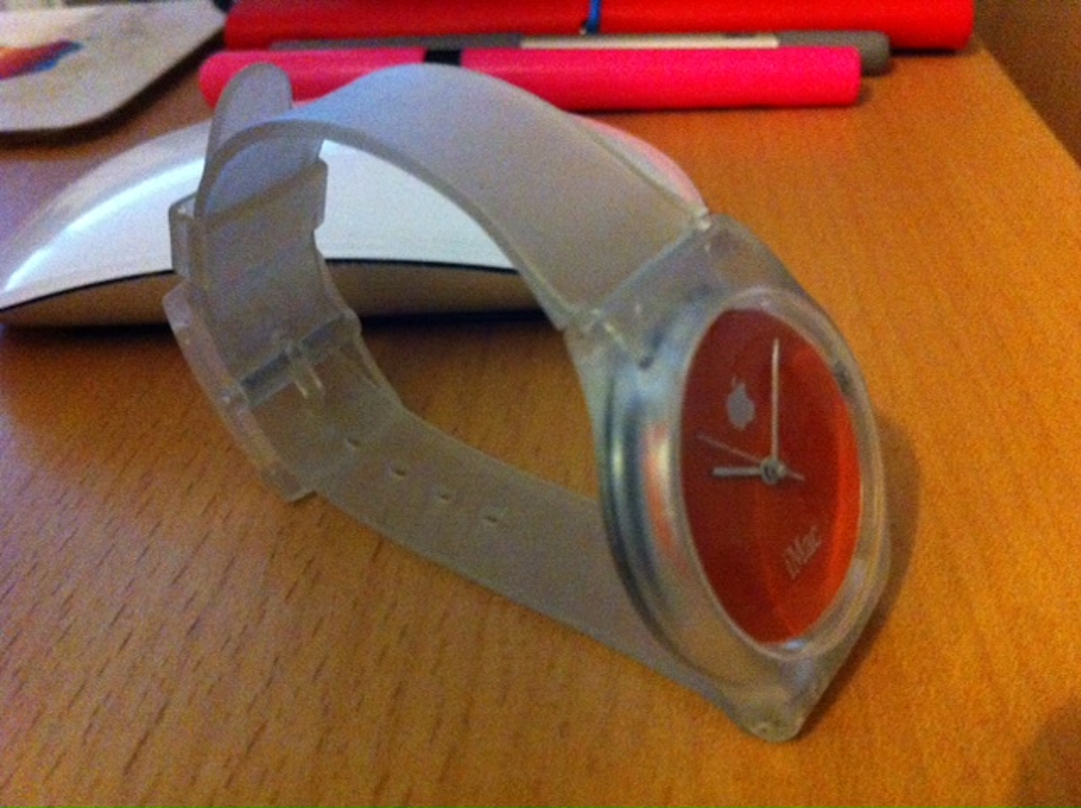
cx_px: 540
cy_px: 404
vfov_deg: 40.6
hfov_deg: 52.7
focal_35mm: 35
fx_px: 1091
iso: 1000
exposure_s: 1/15
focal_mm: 3.85
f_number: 2.8
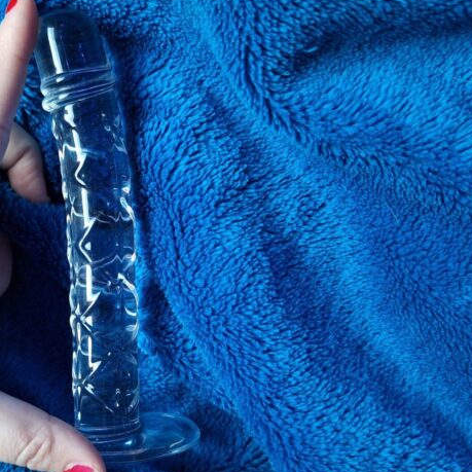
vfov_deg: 48.3
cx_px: 82
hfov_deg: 45.5
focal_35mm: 34
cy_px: 264
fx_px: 525
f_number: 1.8
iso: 250
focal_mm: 5.54
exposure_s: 1/24
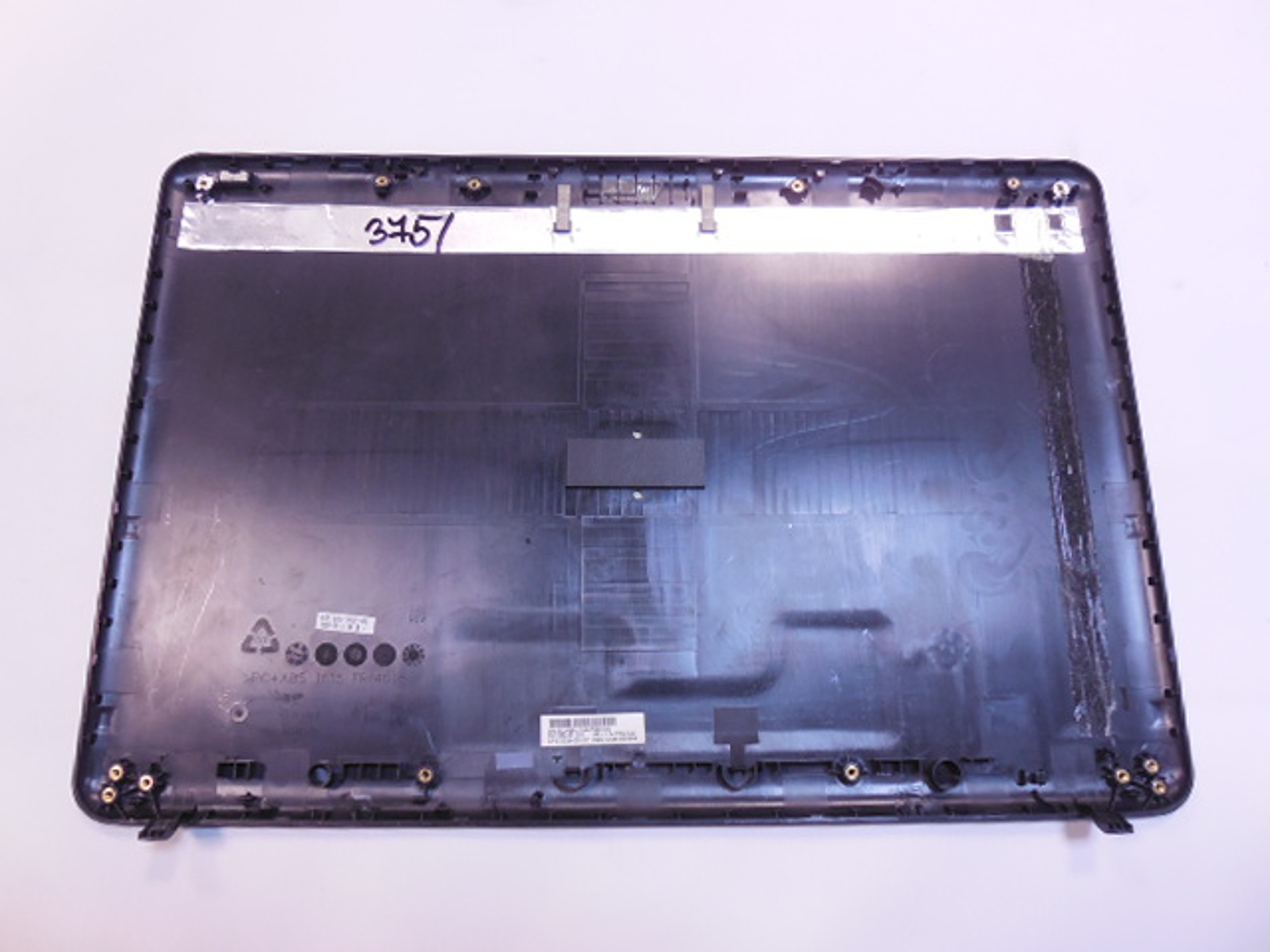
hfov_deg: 67.3
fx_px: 954
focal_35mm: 26
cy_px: 476
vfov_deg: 53.1
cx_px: 635
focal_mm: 4.6
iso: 400
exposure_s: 1/25
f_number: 3.5
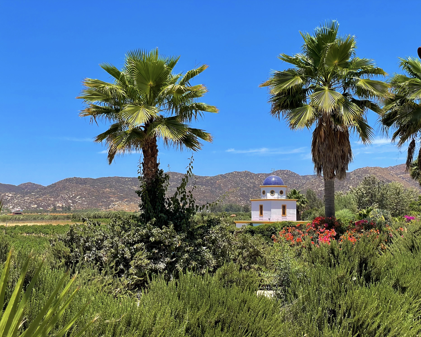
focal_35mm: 55
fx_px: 685
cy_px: 171
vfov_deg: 27.6
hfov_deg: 34.1
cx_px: 203
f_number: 2
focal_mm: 6
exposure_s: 1/1597
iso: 25
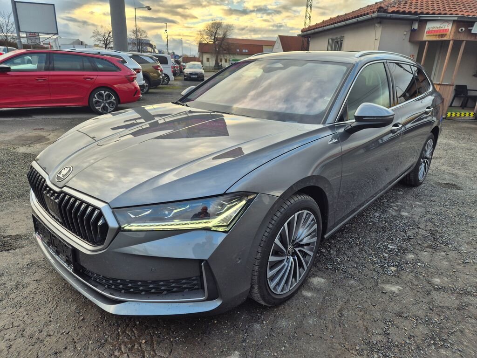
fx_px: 317
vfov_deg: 58.9
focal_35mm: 23
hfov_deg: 73.9
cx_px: 238
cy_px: 179
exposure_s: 1/342
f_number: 1.8
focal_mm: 5.4
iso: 25
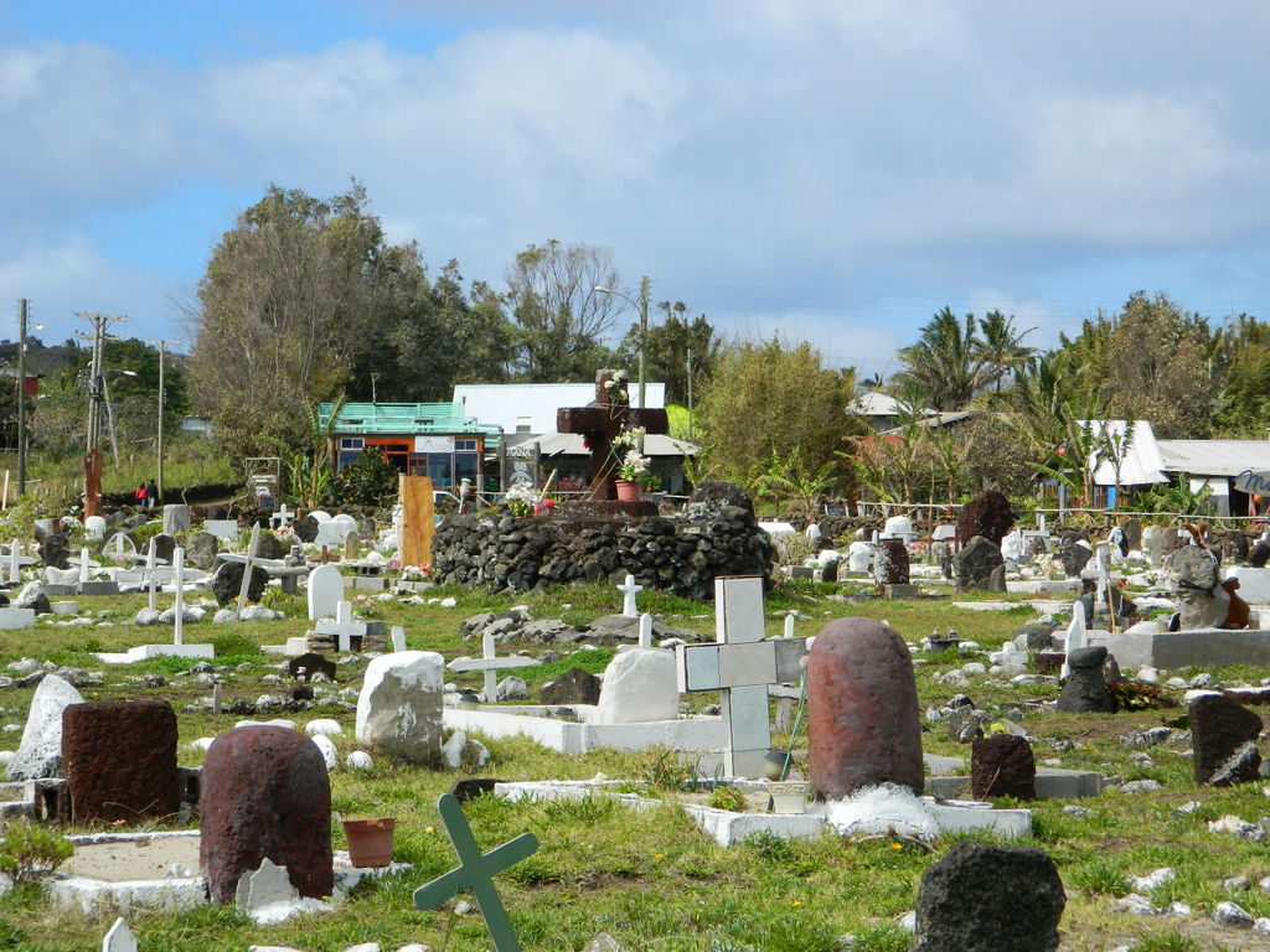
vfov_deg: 14.4
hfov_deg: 19.1
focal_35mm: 103
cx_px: 635
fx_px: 3779
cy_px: 476
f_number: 4.5
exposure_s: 1/640
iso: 80
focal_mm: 18.6
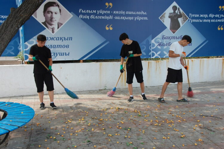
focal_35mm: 39
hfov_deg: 49.6
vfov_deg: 34.2
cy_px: 74
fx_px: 242
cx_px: 112
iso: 200
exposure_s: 1/125
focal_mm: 26
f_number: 6.3
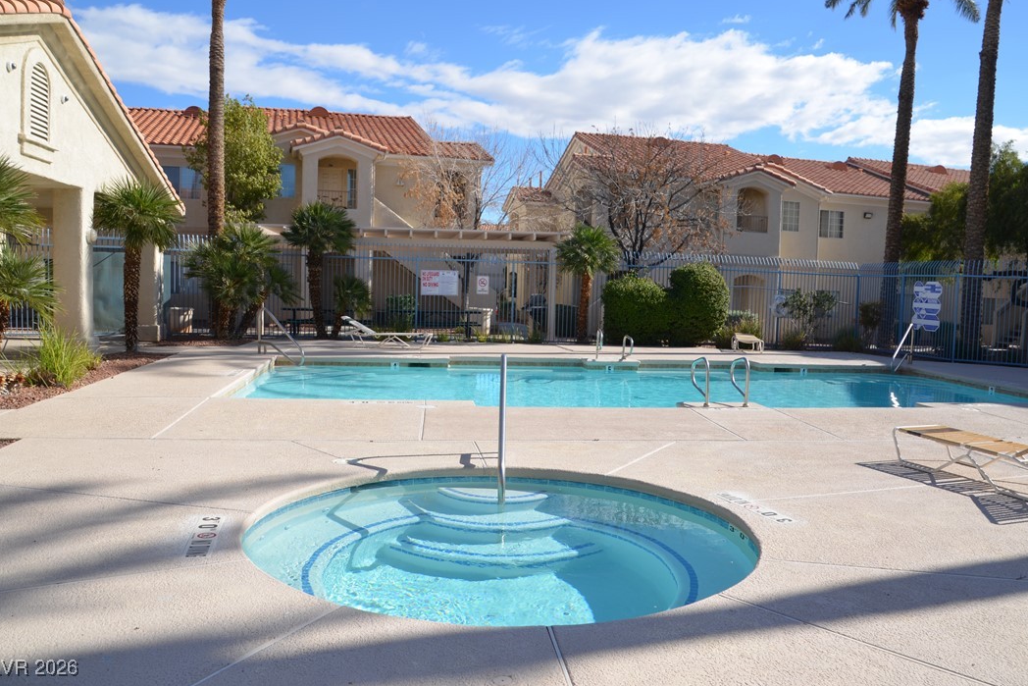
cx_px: 518
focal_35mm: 28
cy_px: 334
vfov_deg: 46.4
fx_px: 800
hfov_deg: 65.5
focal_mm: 18
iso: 100
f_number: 9
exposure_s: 1/320
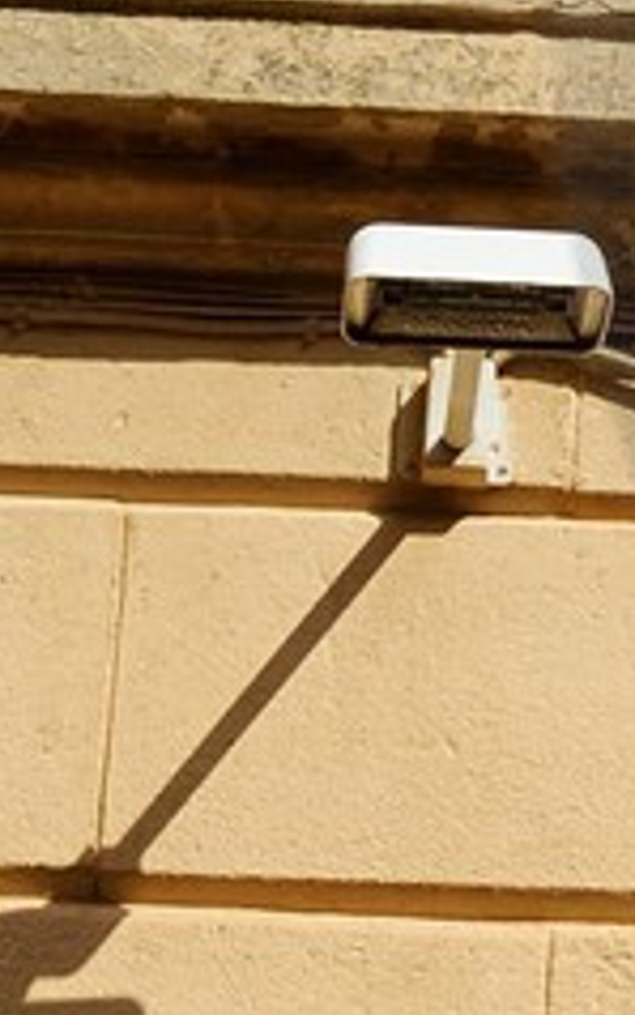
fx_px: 10399
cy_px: 4
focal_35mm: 376
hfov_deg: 3.4
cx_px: 1854
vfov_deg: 5.6
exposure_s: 1/200
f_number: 13
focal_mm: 55
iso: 200
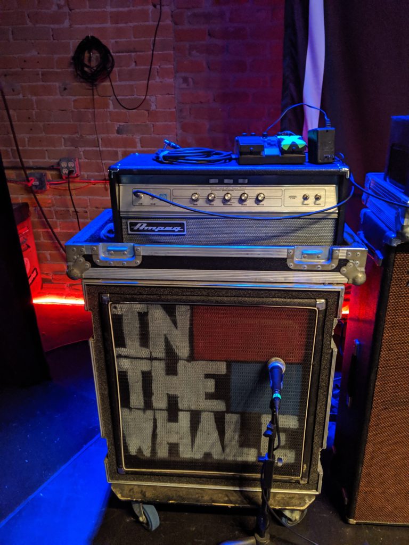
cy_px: 272
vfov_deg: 65.3
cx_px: 204
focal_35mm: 27
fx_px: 425
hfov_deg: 51.4
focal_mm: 4.44
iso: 429
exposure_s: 1/24
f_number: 1.8
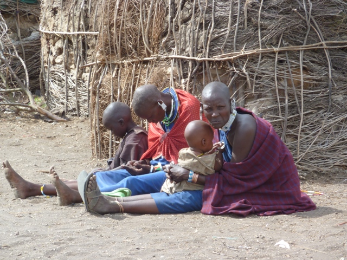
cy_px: 130
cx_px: 174
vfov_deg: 7.6
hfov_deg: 10.1
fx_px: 1965
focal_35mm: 196
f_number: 4.5
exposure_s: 1/160
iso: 80
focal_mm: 32.1
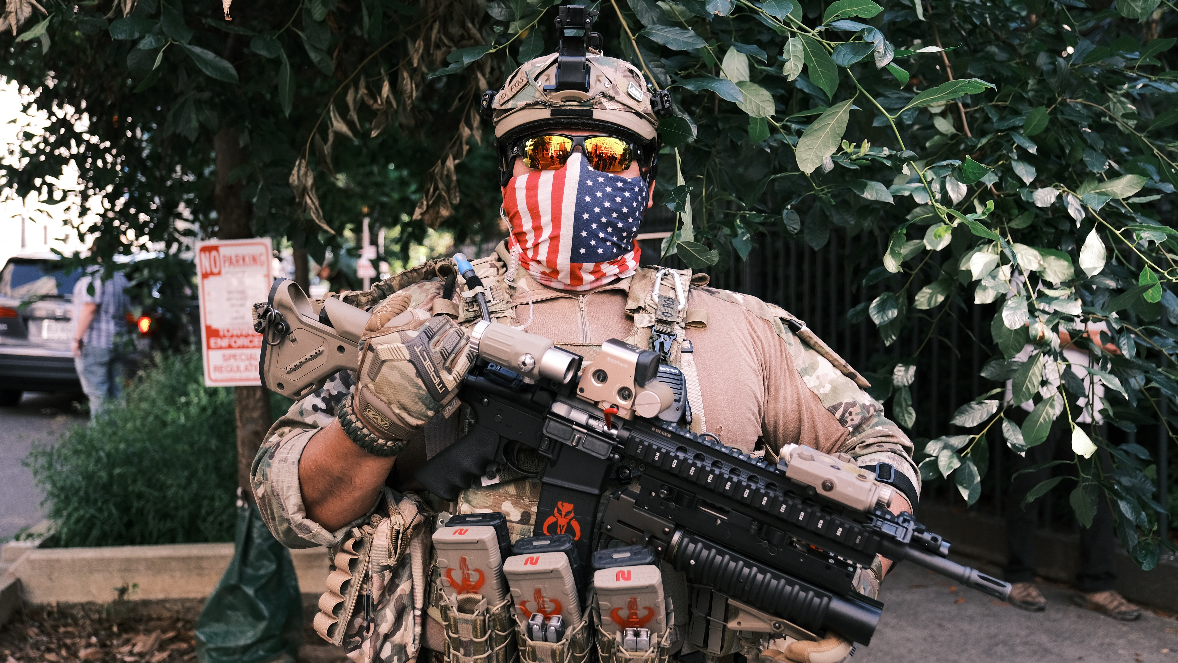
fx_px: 1124
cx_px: 584
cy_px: 318
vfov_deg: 32.8
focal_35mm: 36
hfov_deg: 55.3
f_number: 2.8
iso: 800
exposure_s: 1/800
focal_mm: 22.7
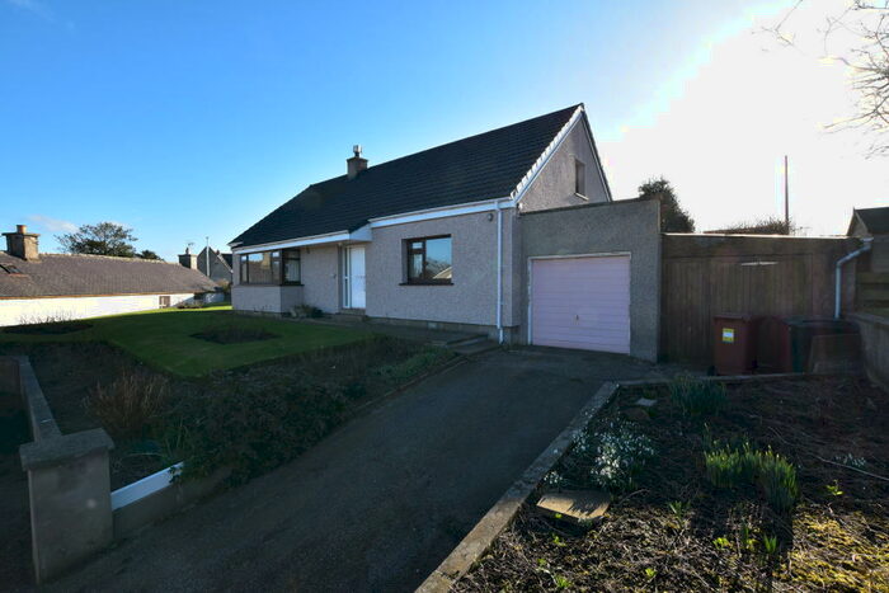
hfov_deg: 100.4
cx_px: 444
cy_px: 296
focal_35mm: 15
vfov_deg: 77.4
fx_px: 370
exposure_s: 1/320
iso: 400
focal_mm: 10
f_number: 10
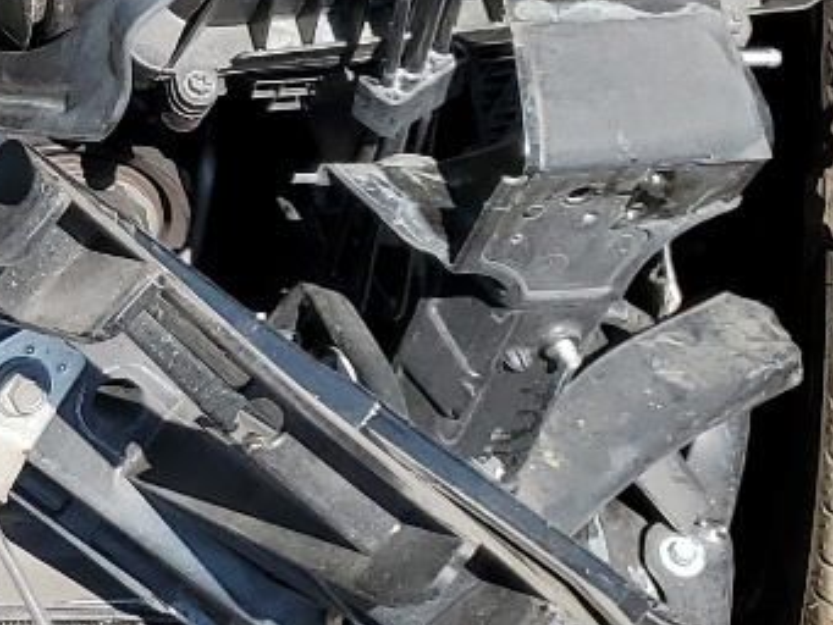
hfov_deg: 14.5
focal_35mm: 122
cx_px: -584
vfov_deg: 12.0
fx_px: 2937
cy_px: 22
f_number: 1.5
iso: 50
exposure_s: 1/1667
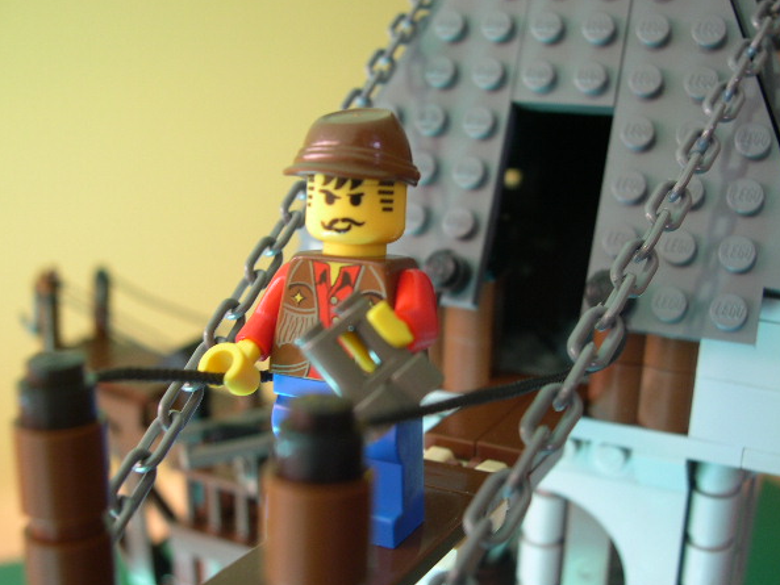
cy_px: 297
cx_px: 374
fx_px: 924
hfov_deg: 45.8
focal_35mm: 41
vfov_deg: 35.1
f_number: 2.8
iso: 100
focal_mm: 8
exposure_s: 1/6.9
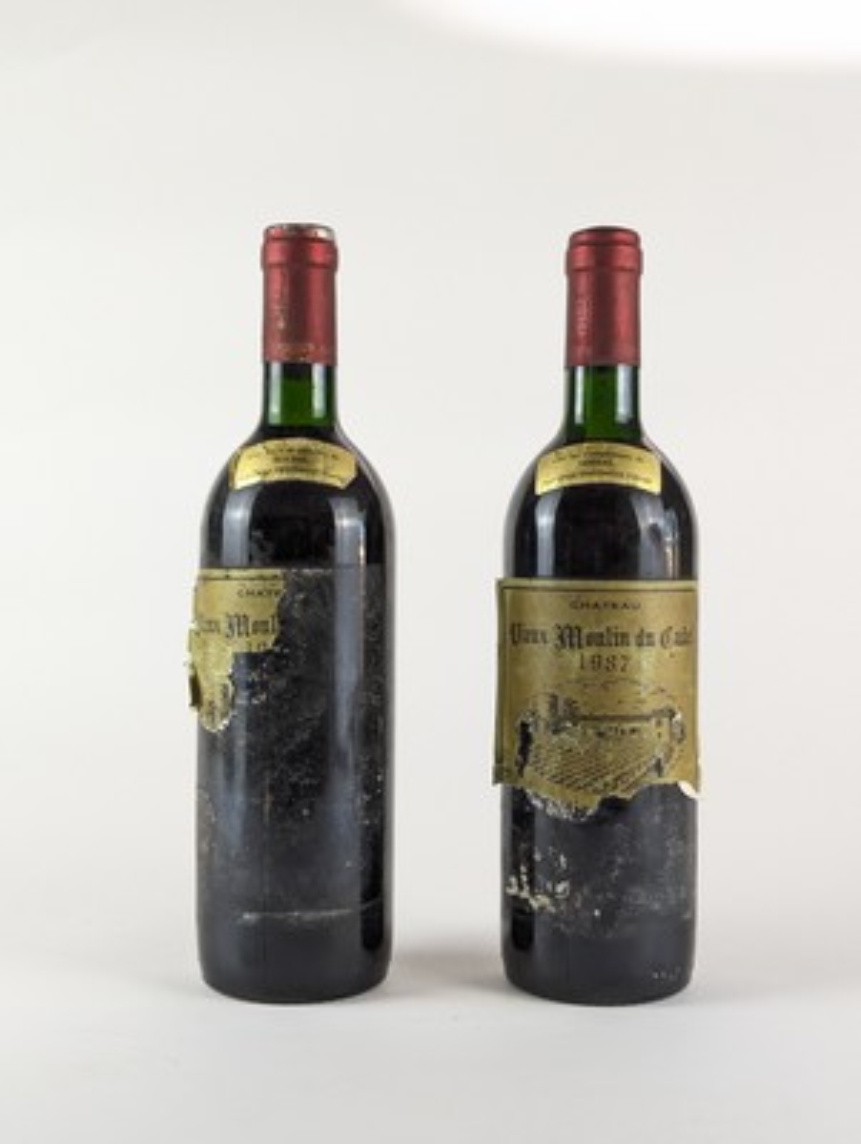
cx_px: 430
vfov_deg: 39.6
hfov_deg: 30.3
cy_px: 572
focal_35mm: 48
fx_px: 1588
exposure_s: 1/90
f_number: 1.85
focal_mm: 6.81
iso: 73
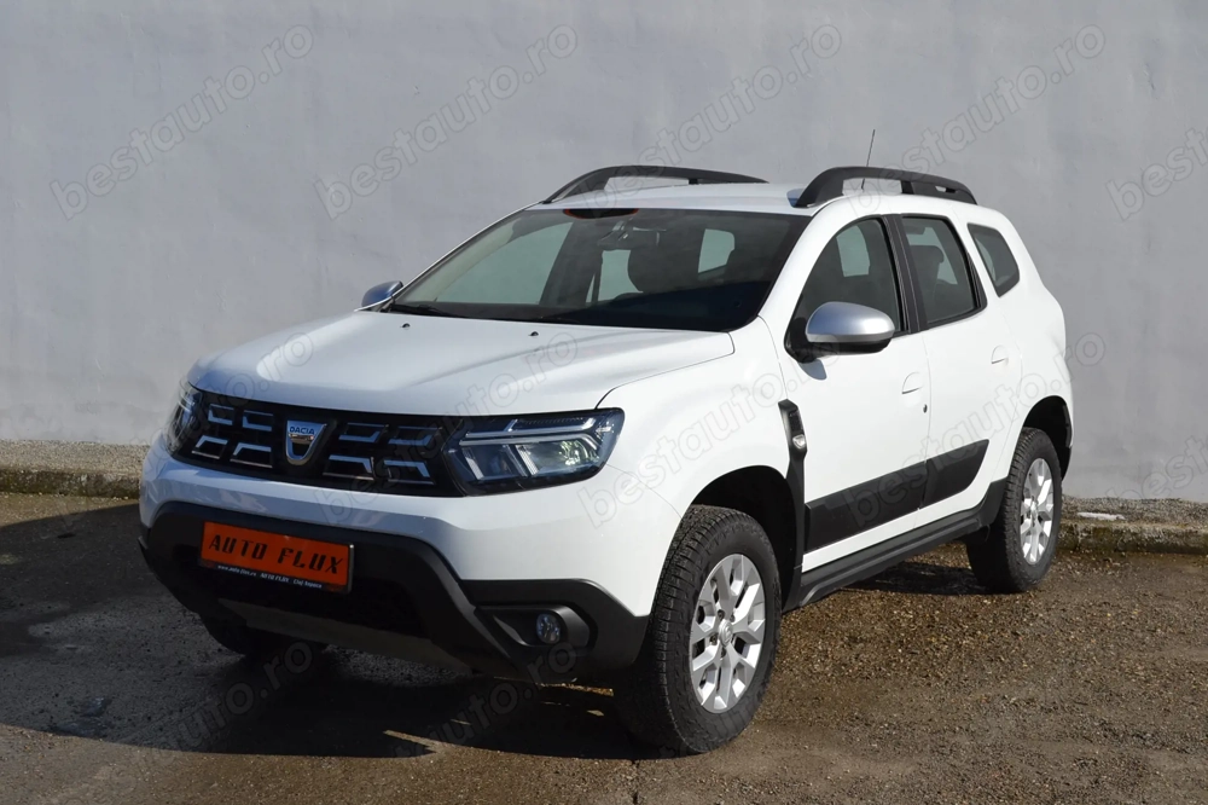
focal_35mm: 48
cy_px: 402
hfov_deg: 41.1
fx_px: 1610
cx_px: 604
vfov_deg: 28.1
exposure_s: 1/320
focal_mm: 32
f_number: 9
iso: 100
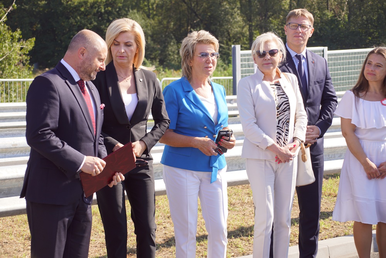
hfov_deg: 22.6
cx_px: 193
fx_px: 965
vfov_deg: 15.2
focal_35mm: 90
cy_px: 129
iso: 100
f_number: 5.6
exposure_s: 1/200
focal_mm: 60
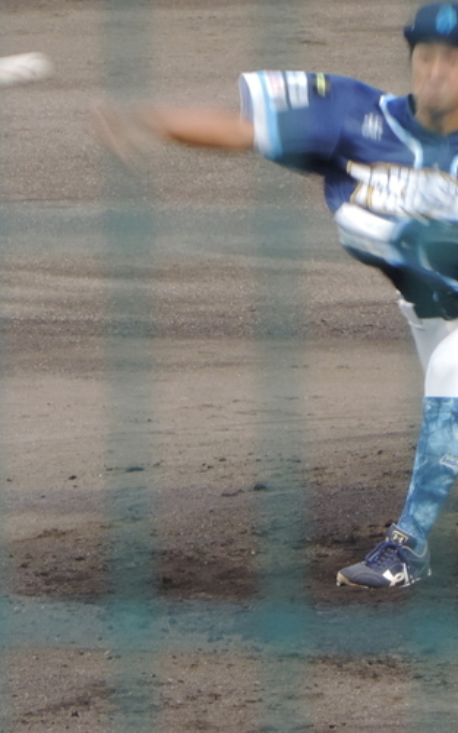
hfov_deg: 1.3
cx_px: 278
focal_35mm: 1015
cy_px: 370
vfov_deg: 2.1
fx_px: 20277
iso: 400
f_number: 4.9
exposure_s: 1/60
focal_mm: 107
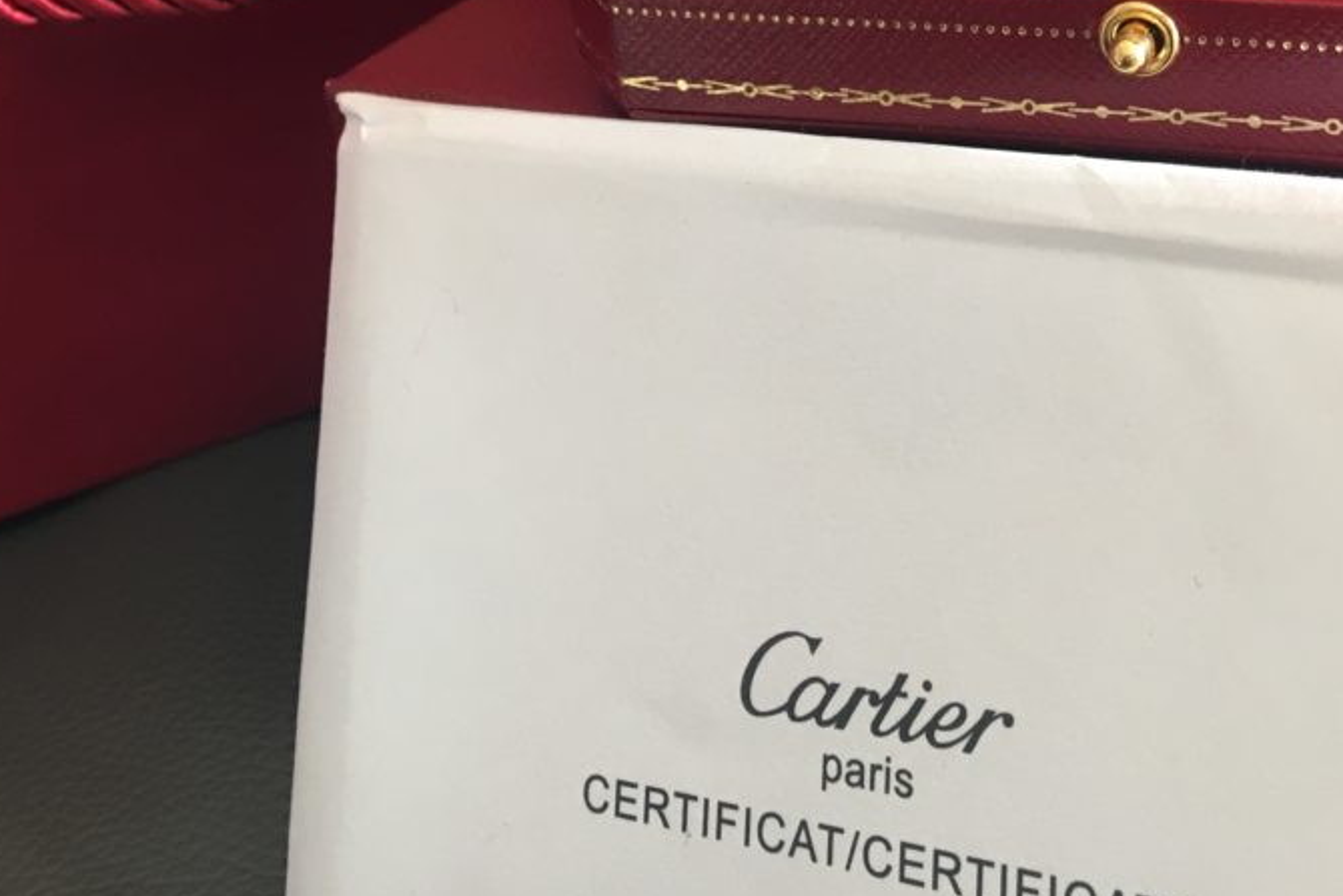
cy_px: 12
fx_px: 2015
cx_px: 1076
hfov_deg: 35.7
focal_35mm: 54
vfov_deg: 24.0
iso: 100
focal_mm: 4.15
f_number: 2.2
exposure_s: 1/33
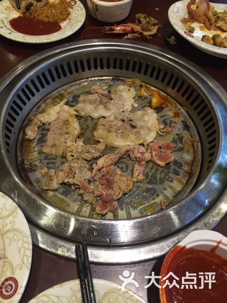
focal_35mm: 29
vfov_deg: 61.7
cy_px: 152
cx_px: 114
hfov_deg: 48.2
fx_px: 254
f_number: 2.2
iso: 125
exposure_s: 1/33
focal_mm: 4.15
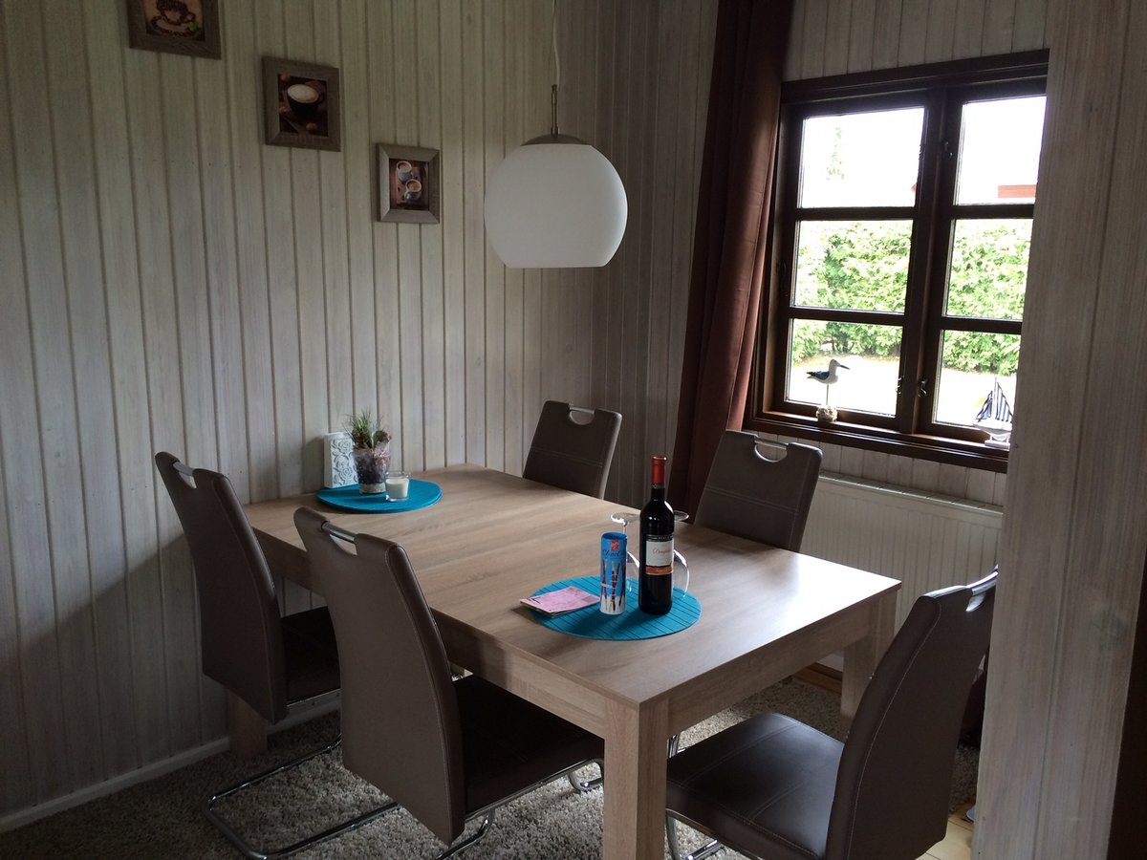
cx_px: 574
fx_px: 961
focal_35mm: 29
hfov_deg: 61.7
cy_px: 430
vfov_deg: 48.2
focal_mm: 4.15
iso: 100
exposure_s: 1/33
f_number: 2.2
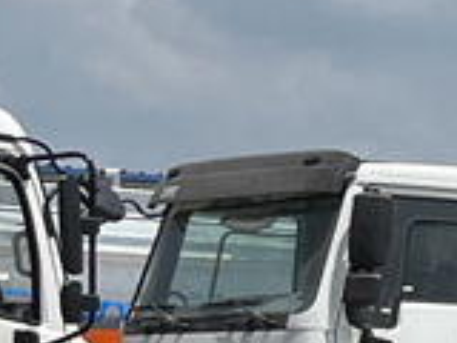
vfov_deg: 7.0
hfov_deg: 7.5
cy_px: 489
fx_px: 2746
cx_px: 1657
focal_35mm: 208
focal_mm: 5.1
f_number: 1.6
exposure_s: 1/6173
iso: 50
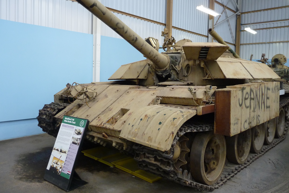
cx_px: 142
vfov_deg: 43.6
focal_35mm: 30
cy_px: 87
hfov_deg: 61.9
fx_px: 241
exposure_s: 1/30
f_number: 3.3
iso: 250
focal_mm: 4.7
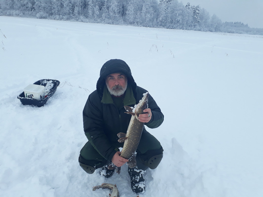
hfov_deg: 65.3
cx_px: 132
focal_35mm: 27
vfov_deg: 51.3
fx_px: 205
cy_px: 98
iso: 40
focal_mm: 3.6
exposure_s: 1/341
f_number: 1.9
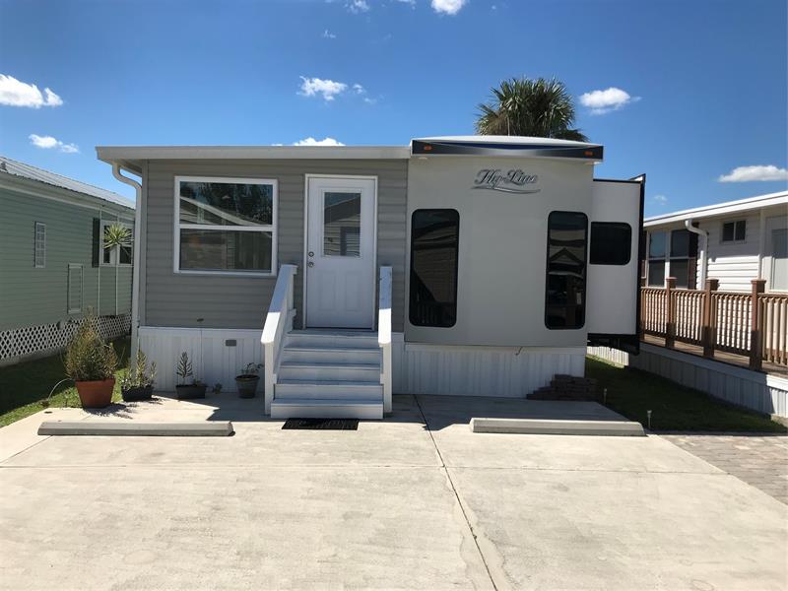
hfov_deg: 63.4
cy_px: 296
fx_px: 637
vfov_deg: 49.7
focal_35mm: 28
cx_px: 394
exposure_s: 1/3831
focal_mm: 3.99
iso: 20
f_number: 1.8
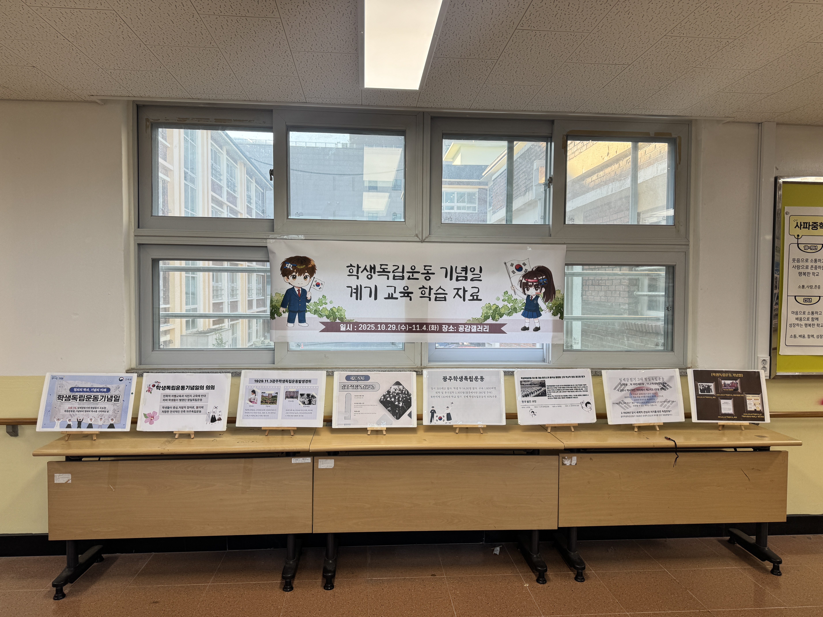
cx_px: 412
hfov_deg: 71.6
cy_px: 308
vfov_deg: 56.8
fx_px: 571
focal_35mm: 24
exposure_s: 1/213
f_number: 1.78
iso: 64
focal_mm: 6.76
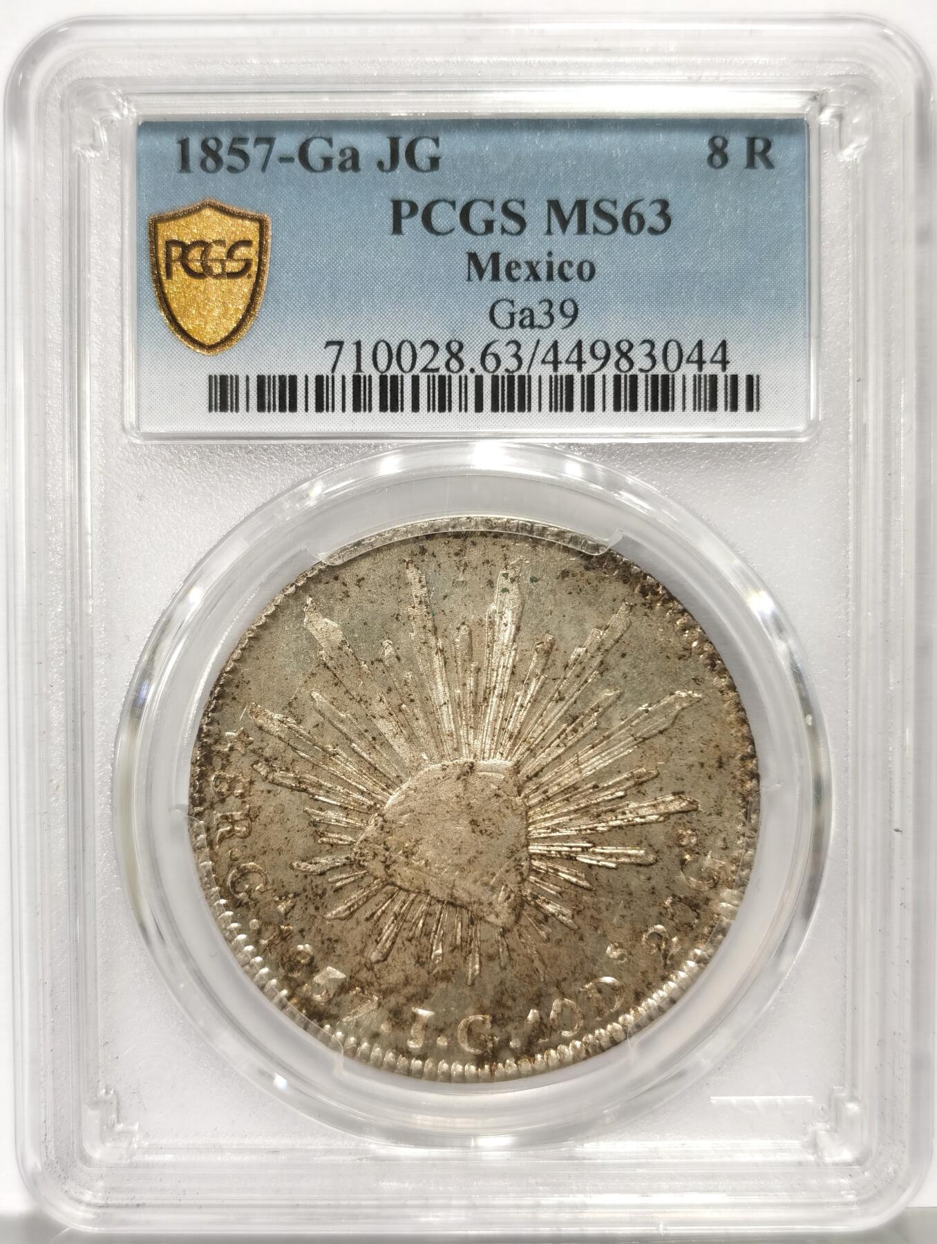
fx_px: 1943
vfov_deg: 35.5
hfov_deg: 27.1
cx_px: 468
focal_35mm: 54
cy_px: 622
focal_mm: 5.56
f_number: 16
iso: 125
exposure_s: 1/100
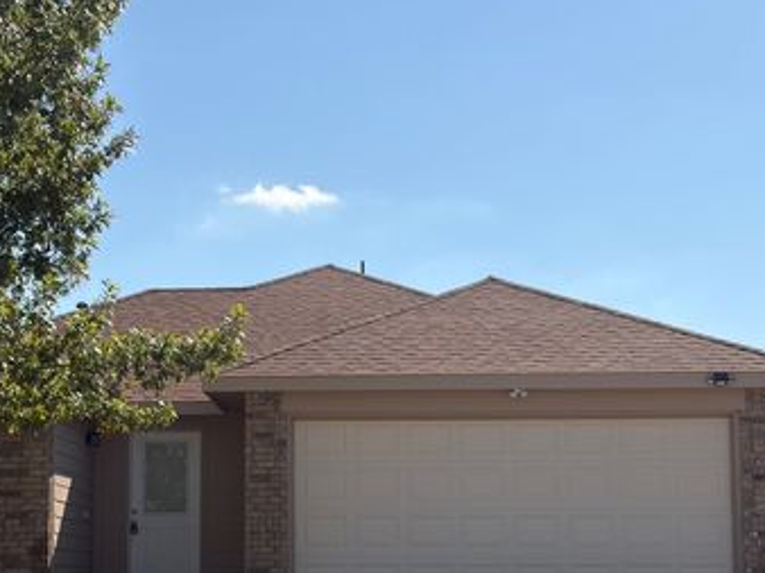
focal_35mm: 77
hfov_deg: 25.3
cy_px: 395
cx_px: 315
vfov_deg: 19.0
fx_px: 1700
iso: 32
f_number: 1.6
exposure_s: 1/4329
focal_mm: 5.96
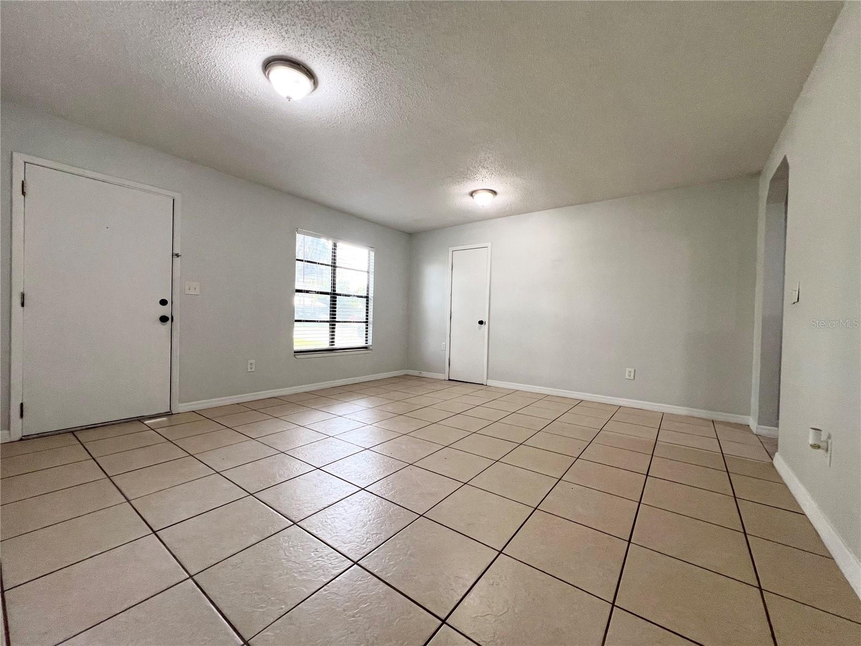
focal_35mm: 13
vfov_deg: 89.9
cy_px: 323
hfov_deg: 106.2
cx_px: 430
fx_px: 323
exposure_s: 1/120
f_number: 1.8
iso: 125
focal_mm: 1.57
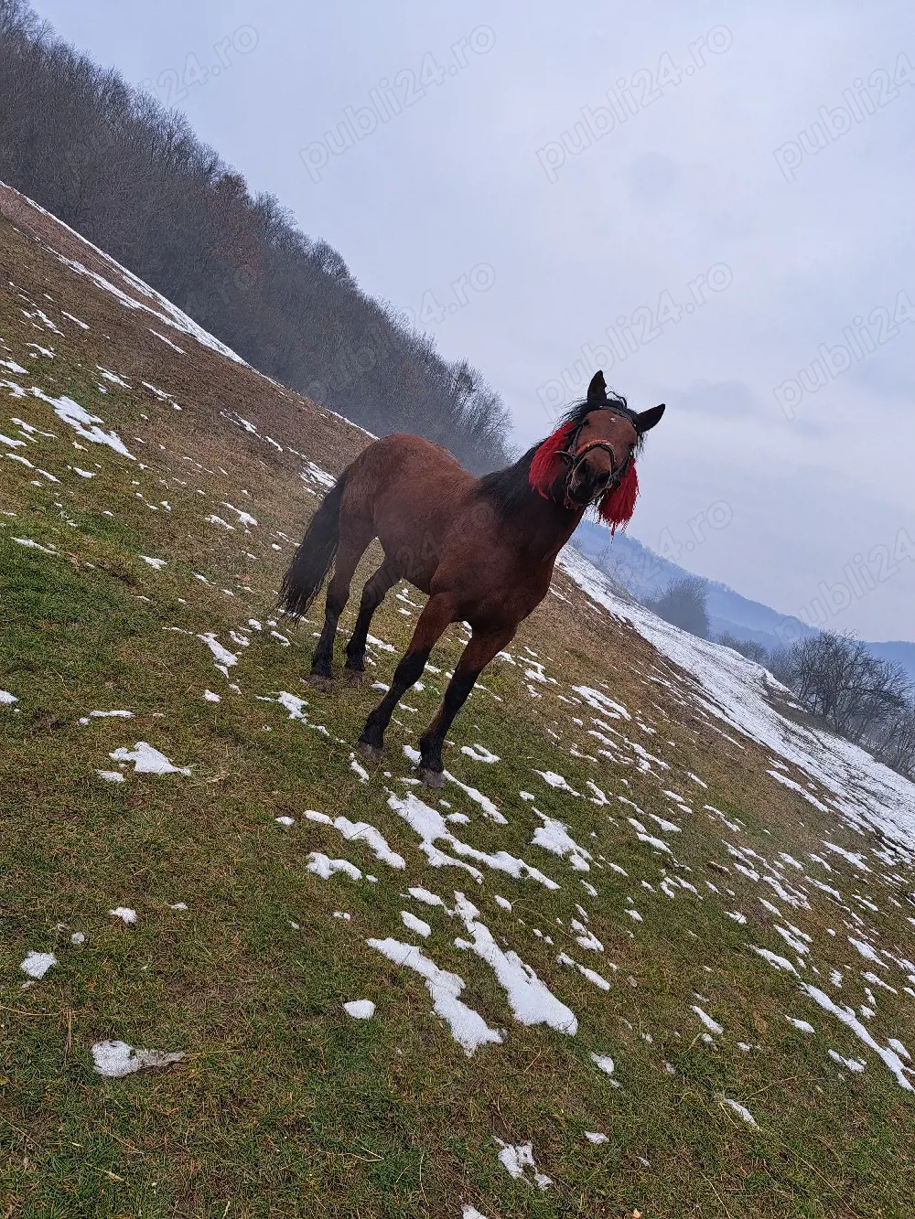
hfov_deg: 56.8
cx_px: 458
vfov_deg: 71.6
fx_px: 846
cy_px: 610
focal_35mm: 24
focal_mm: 5.23
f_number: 1.8
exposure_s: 1/714
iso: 50
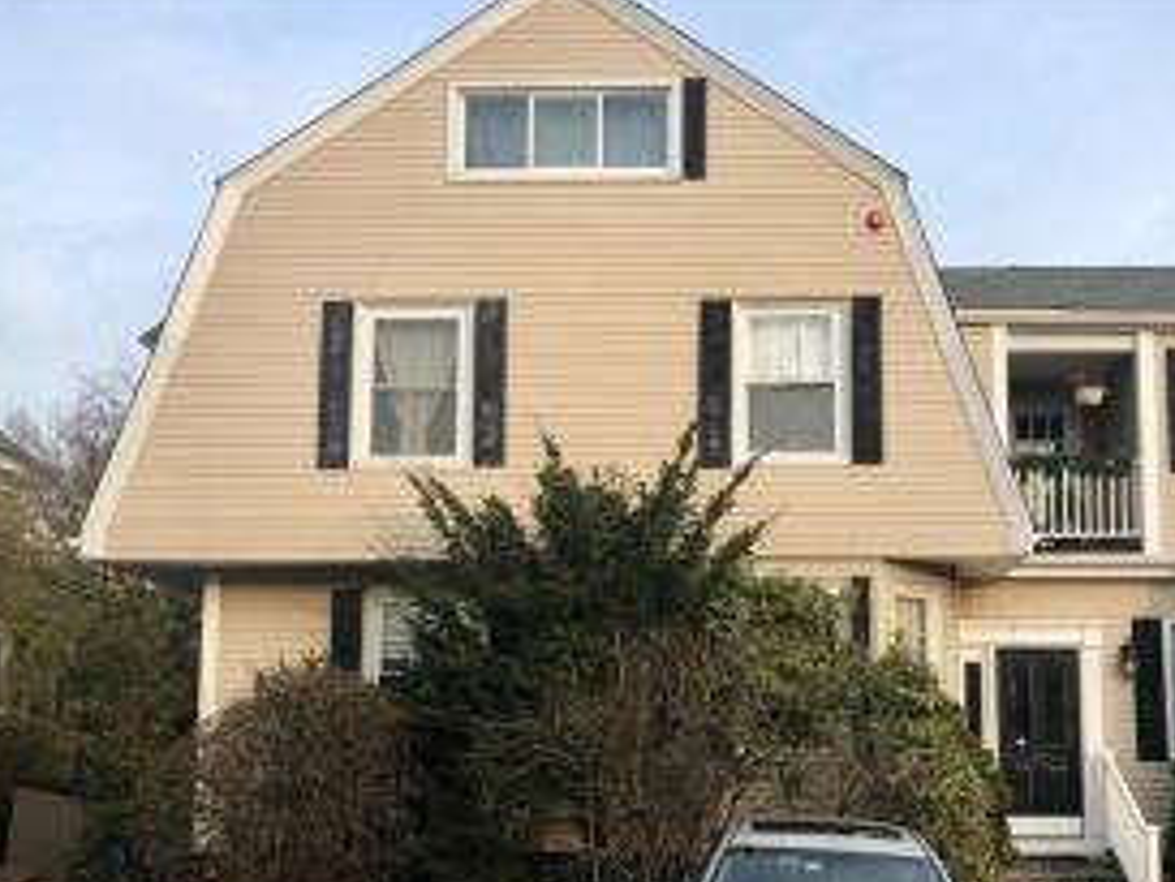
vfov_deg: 34.7
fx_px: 1392
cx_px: 740
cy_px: 624
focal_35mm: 41
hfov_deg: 45.3
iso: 20
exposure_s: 1/400
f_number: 1.8
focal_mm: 3.99
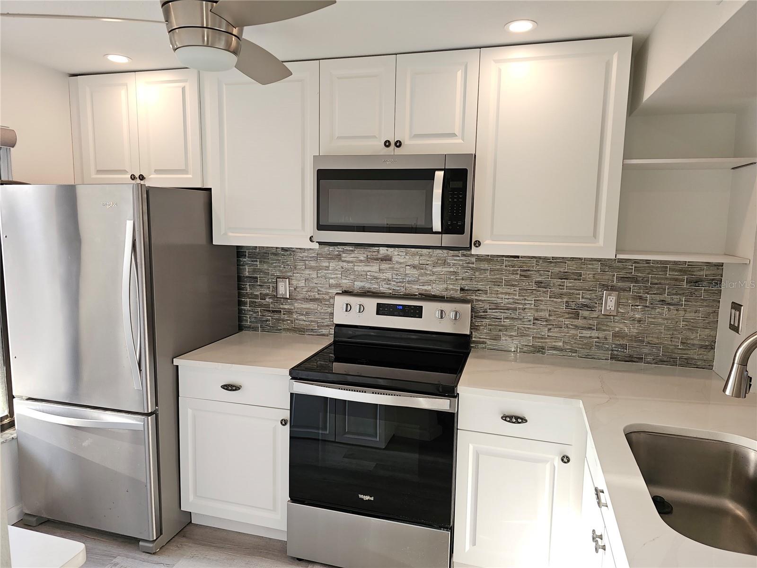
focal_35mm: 23
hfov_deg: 73.9
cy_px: 284
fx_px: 503
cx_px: 378
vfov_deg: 58.9
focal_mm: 6.3
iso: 50
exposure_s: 1/60
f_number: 1.7
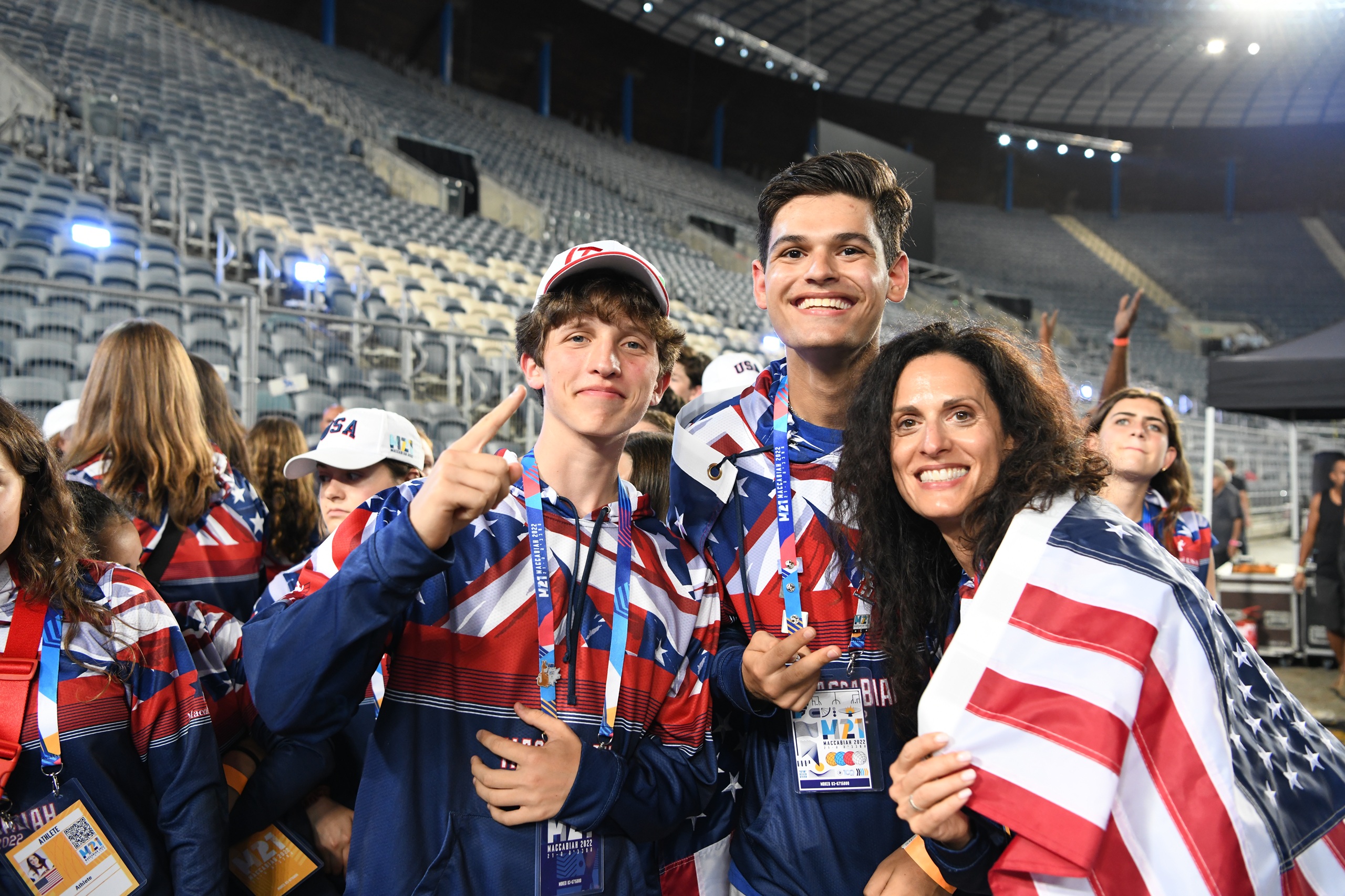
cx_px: 672
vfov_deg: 38.9
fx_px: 1270
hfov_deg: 55.8
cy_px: 448
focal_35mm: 34
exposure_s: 1/250
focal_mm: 34
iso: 2000
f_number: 4
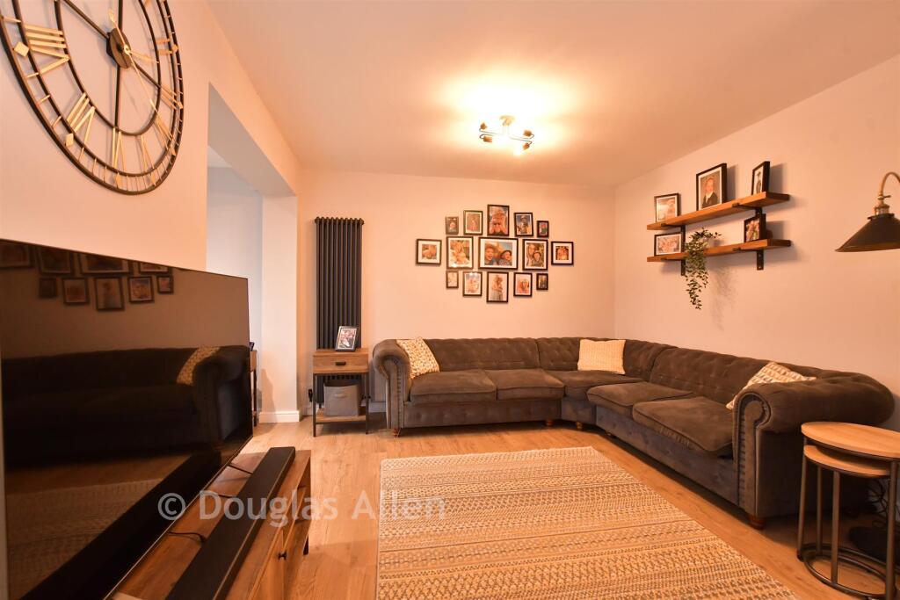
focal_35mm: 15
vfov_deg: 77.3
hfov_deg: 100.4
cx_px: 450
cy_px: 300
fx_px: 375
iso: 2000
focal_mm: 10
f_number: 8
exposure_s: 1/15
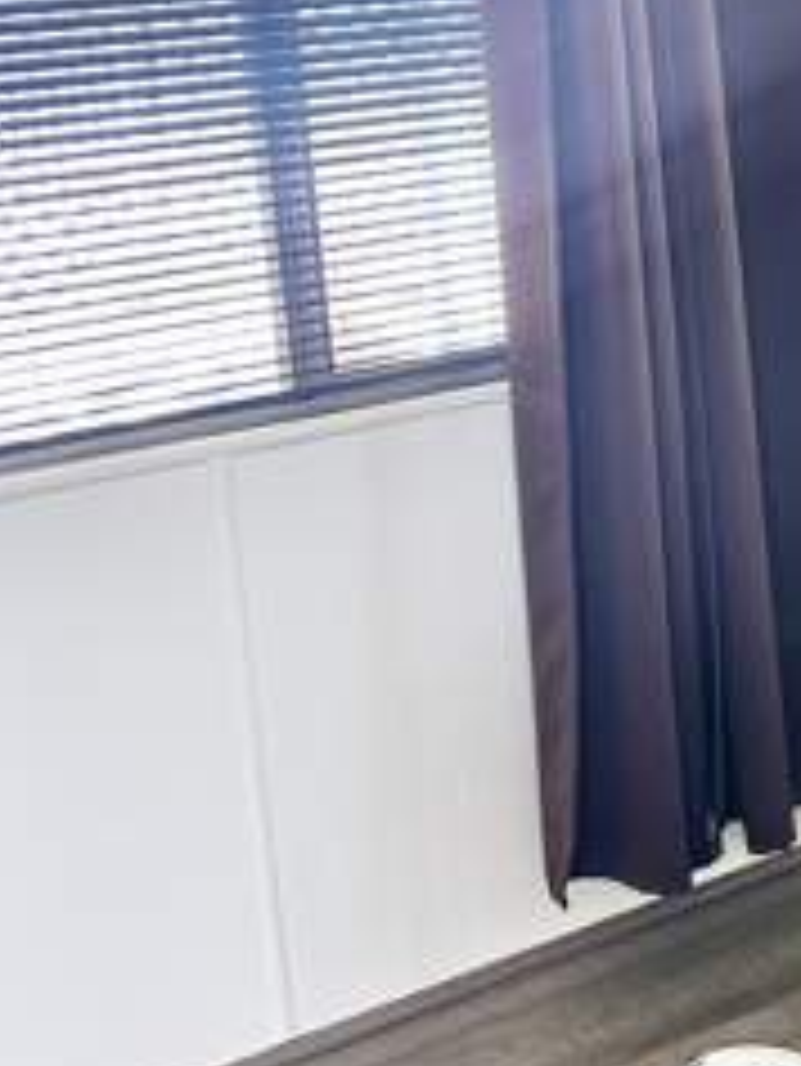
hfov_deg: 15.3
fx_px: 2497
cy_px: 355
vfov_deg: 24.0
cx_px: 1503
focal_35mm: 81
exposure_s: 1/120
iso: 100
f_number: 1.78
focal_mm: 6.86
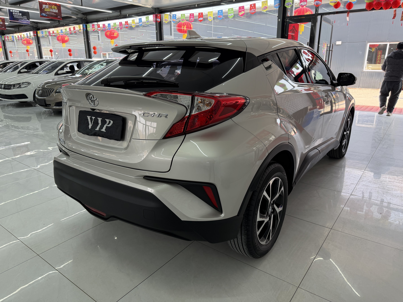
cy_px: 151
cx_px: 202
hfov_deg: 71.6
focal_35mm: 24
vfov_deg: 56.8
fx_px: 279
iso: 100
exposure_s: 1/146
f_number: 1.78
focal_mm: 6.76
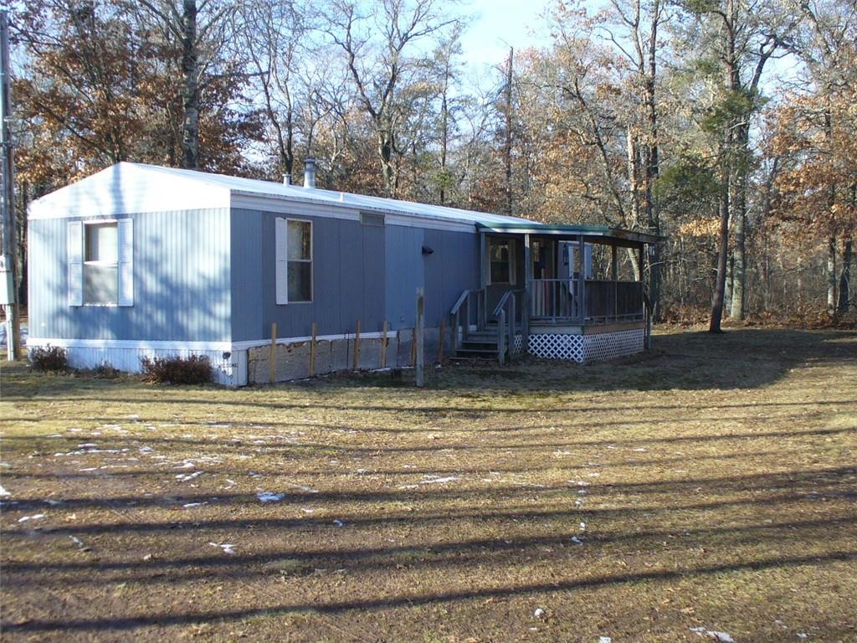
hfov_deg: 43.9
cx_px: 428
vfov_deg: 33.6
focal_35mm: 43
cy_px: 322
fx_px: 1065
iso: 80
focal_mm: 6.1
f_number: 2.8
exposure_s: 1/250
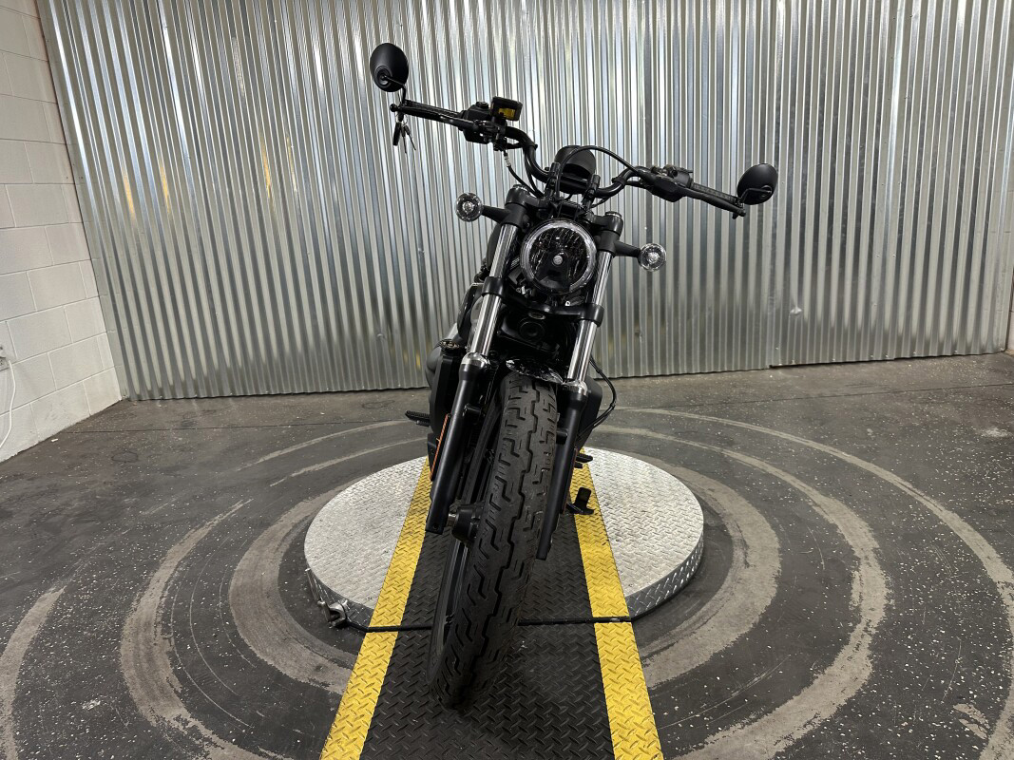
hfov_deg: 71.6
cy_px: 380
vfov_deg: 56.8
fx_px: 703
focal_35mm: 24
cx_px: 507
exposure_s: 1/60
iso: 160
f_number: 1.78
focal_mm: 6.86
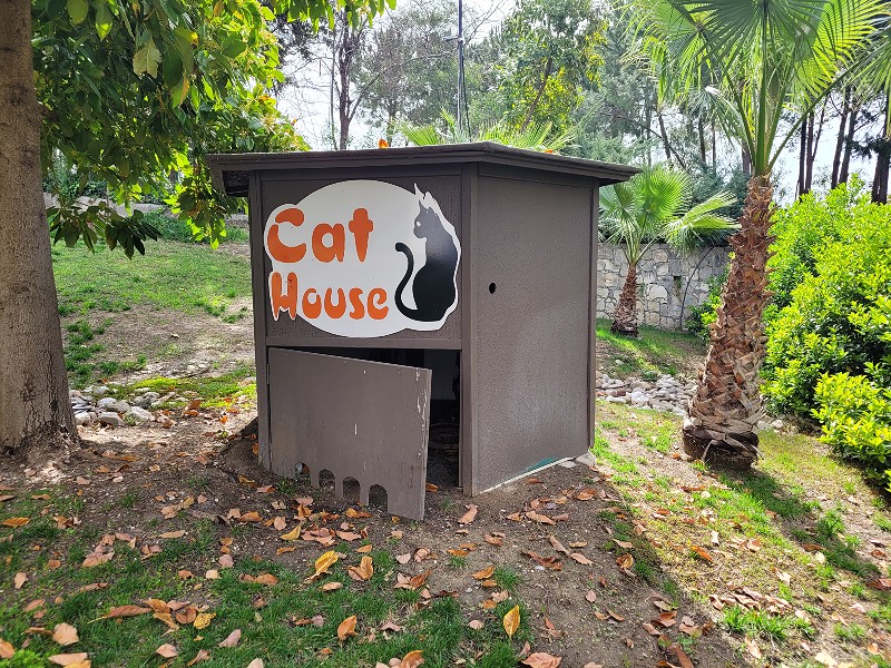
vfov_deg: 53.1
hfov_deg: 67.3
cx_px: 446
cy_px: 334
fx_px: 669
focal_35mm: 26
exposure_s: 1/467
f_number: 1.8
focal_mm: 5.4
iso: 40
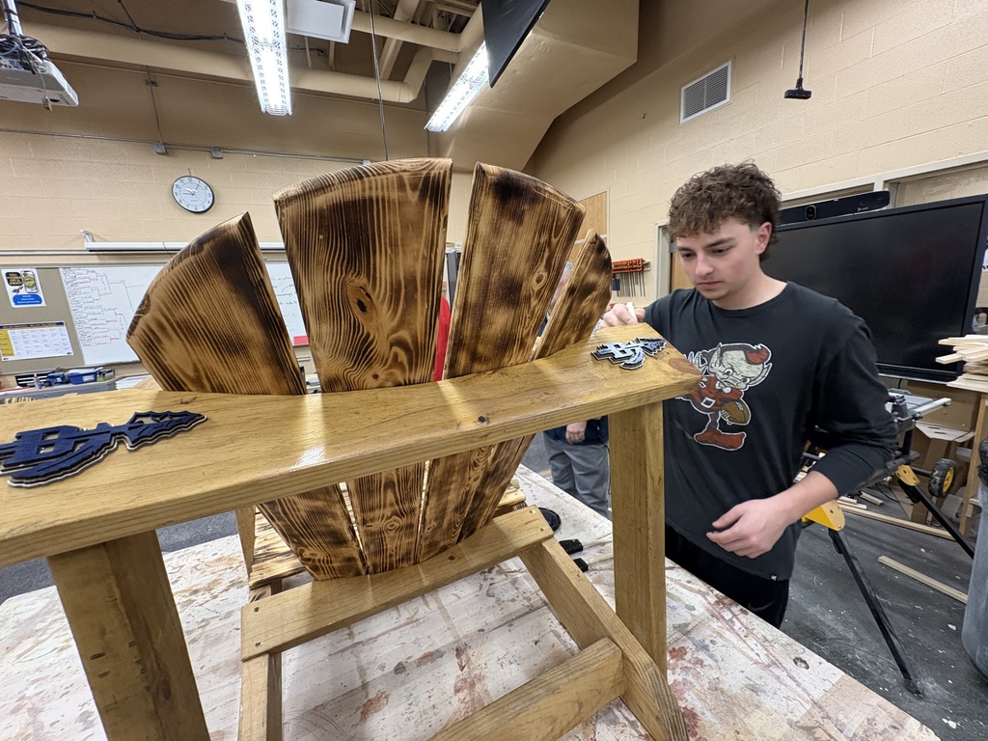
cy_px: 370
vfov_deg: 85.7
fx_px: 400
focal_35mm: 14
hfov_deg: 102.1
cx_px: 494
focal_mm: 2.22
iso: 320
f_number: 2.2
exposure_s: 1/60
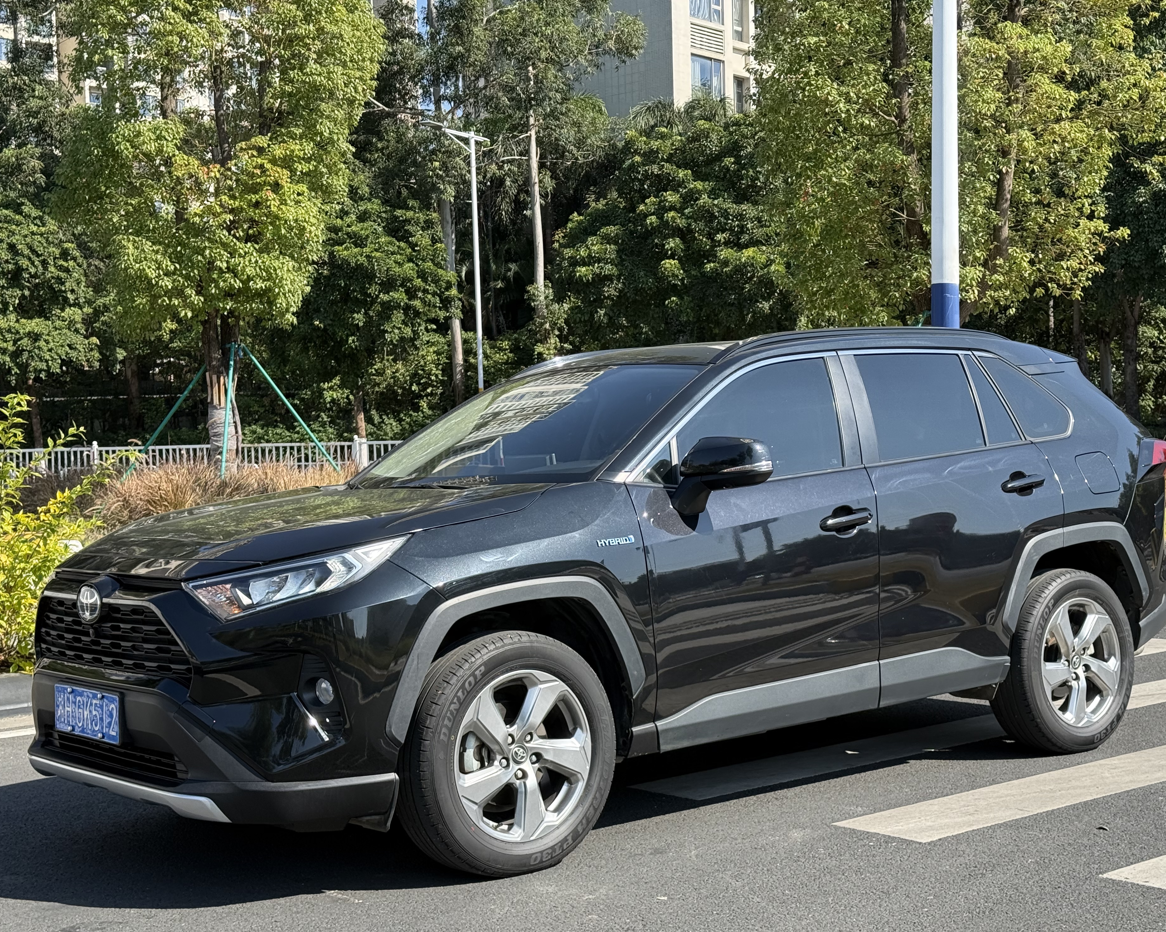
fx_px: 1760
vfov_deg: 29.7
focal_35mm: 51
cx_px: 616
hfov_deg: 36.6
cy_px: 473
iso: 100
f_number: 1.78
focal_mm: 6.76
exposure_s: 1/2033
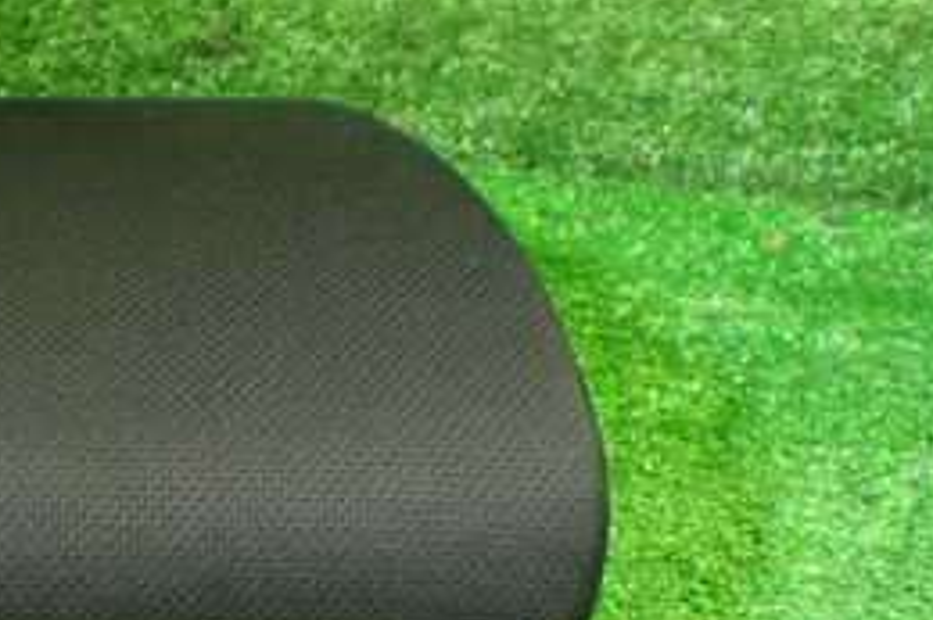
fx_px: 1865
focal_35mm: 72
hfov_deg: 27.1
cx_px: 100
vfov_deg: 18.4
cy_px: 616
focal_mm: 5.4
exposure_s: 1/100
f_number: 2.3
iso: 800
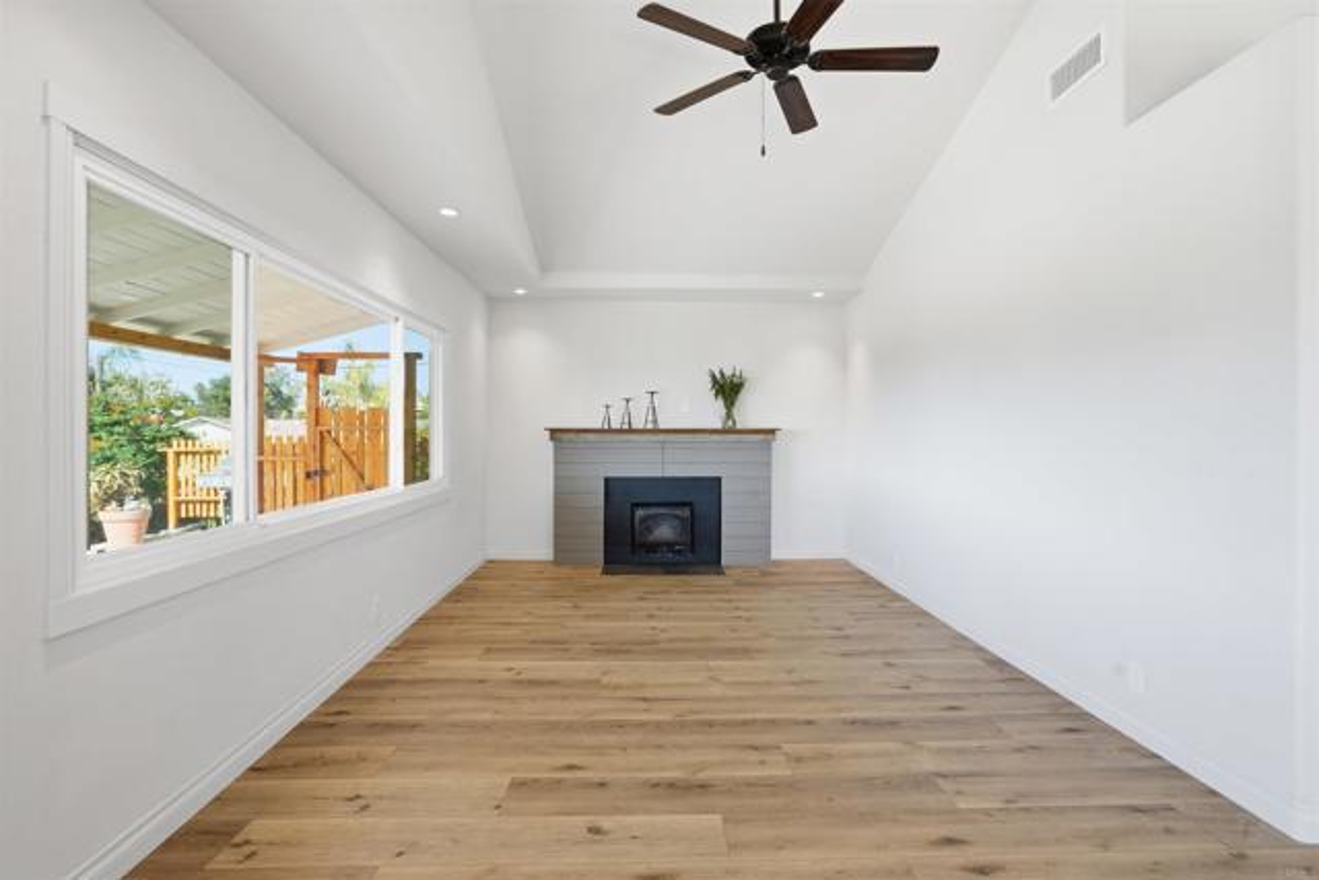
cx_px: 660
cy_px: 440
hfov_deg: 96.7
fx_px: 586
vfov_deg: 73.8
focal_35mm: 16
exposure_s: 1/200
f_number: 10
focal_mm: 16
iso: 500
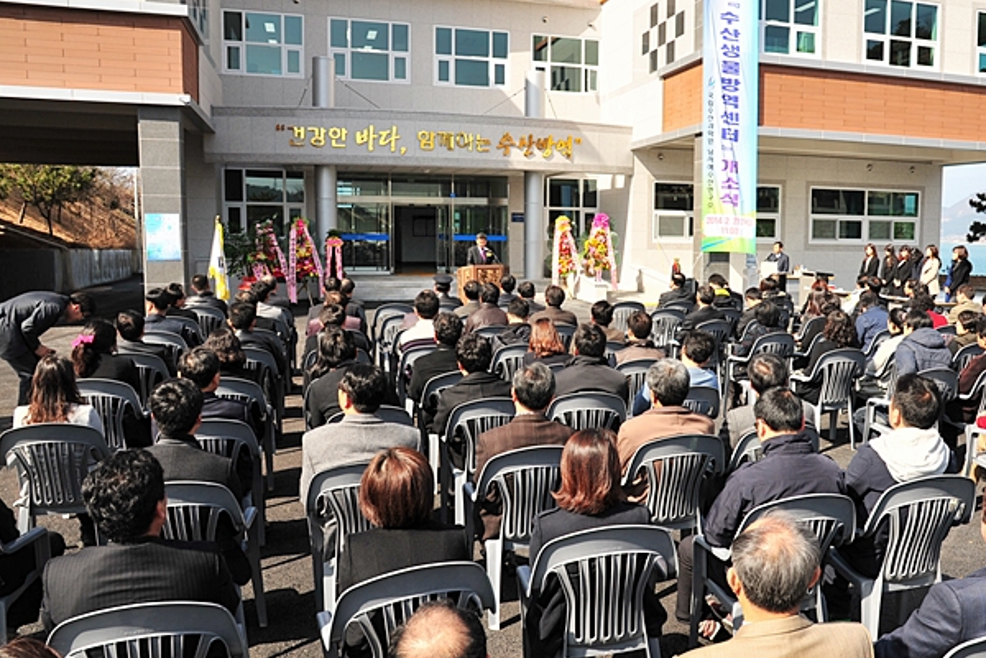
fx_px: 876
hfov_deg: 57.6
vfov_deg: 41.1
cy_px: 323
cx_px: 644
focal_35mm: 32
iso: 250
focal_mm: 24
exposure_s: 1/250
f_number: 10
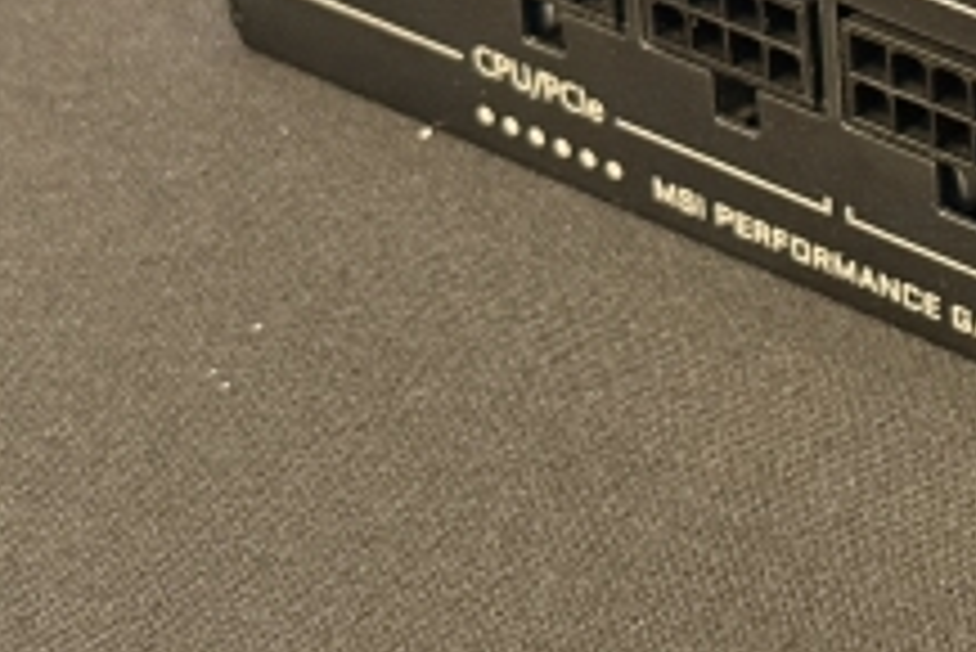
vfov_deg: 8.8
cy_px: -200
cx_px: 1412
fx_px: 4178
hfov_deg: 12.7
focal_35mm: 154
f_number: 1.78
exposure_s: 1/58
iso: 250
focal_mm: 6.76
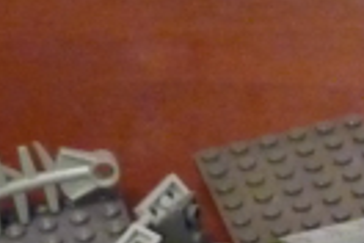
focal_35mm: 177
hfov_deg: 10.8
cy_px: 403
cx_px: 687
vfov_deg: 7.6
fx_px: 1790
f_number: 2.8
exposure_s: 1/8
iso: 800
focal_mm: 4.9
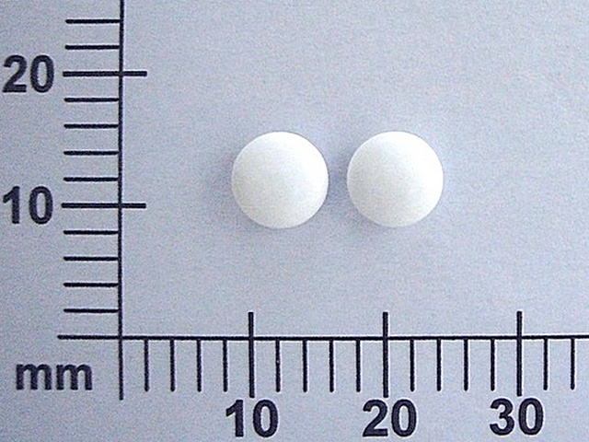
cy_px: 221
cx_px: 294
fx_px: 493
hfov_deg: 61.7
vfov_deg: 48.2
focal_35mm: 29
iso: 400
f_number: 2.8
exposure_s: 1/8
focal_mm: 4.6
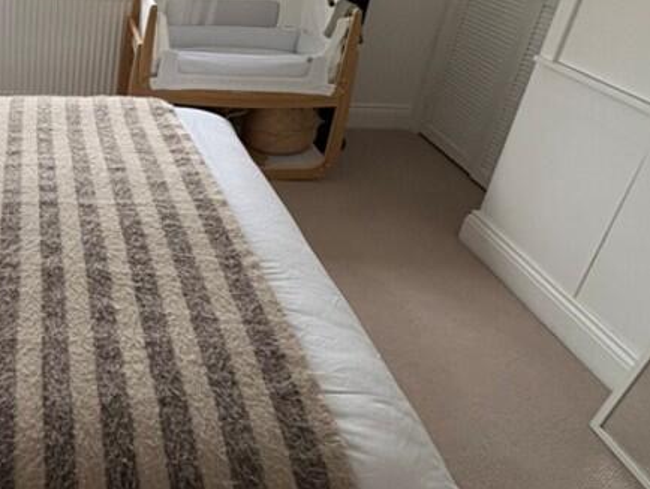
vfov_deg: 41.4
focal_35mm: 33
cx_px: 13
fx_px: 620
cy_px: 109
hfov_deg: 47.0
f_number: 2.2
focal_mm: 2.22
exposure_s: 1/99
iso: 100
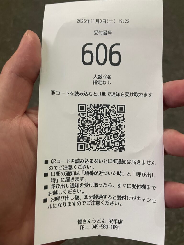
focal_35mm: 26
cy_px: 122
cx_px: 92
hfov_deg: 53.1
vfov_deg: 67.3
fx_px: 184
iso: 400
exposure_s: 1/50
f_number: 1.6
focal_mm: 4.2
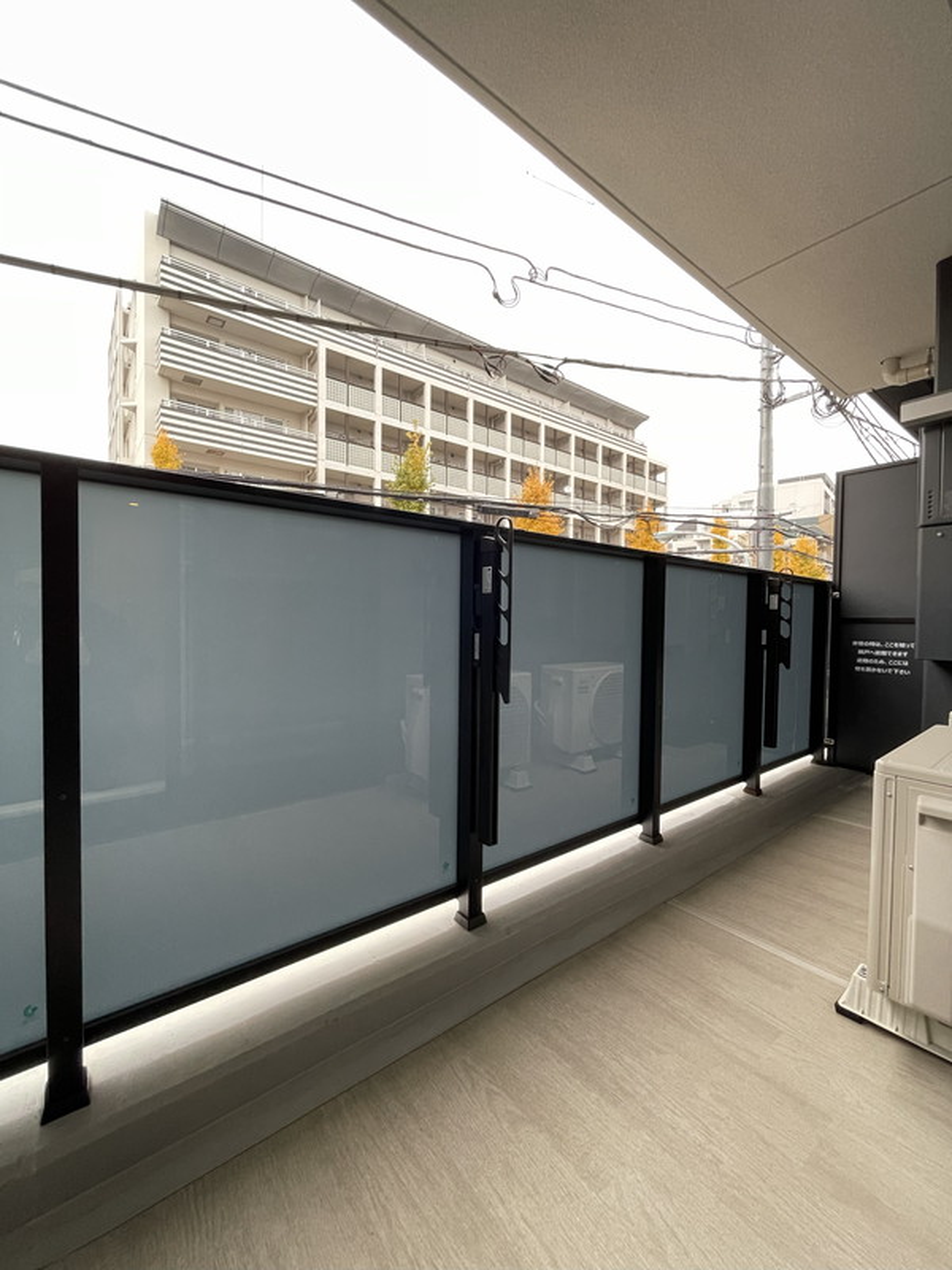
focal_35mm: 14
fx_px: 513
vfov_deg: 102.1
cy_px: 635
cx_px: 476
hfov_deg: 85.7
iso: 320
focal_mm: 1.55
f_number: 2.4
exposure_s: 1/99
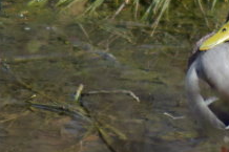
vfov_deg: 0.7
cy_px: -2
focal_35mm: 1856
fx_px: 11797
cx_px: 134
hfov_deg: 1.1
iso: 100
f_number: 5.6
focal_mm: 300
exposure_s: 1/320
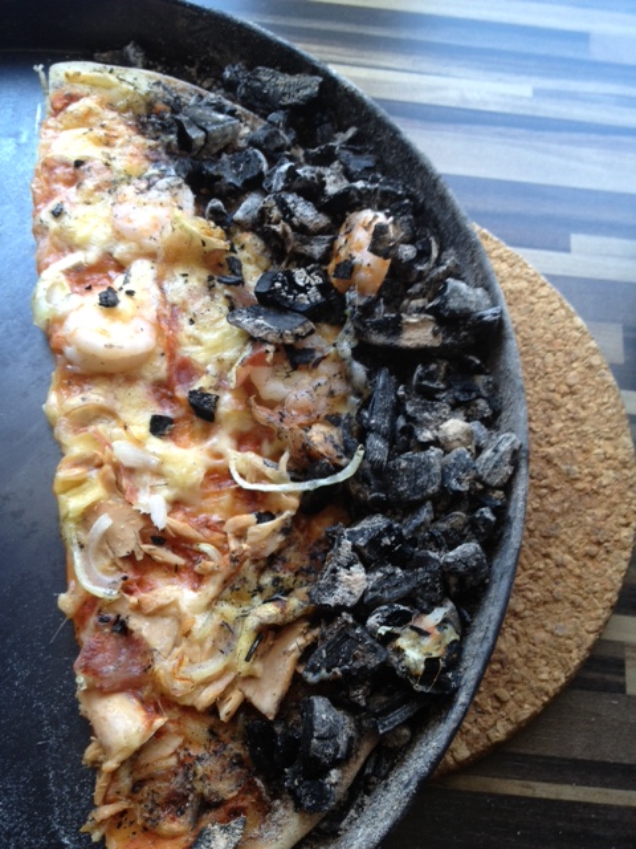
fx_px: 857
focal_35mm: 35
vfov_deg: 52.6
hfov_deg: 40.7
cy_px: 424
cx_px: 318
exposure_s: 1/30
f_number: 2.4
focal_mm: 4.28
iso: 64
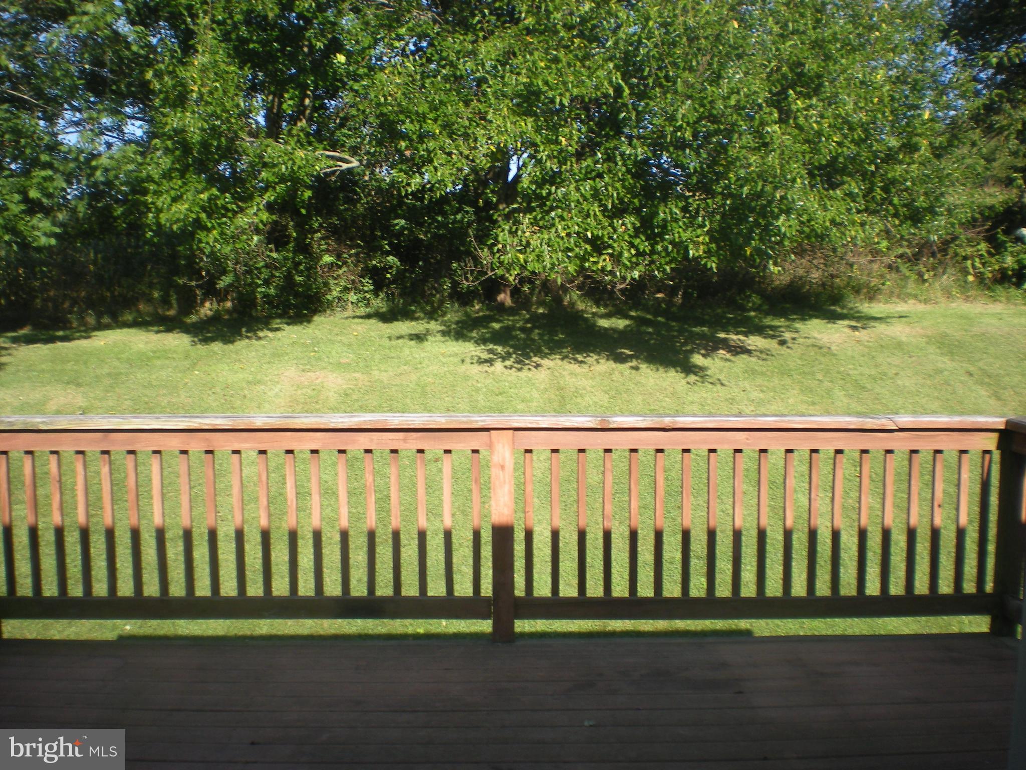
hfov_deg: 49.0
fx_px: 1126
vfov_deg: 37.7
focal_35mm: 38
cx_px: 513
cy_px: 385
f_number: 4.6
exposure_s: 1/202
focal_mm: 6.3
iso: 64
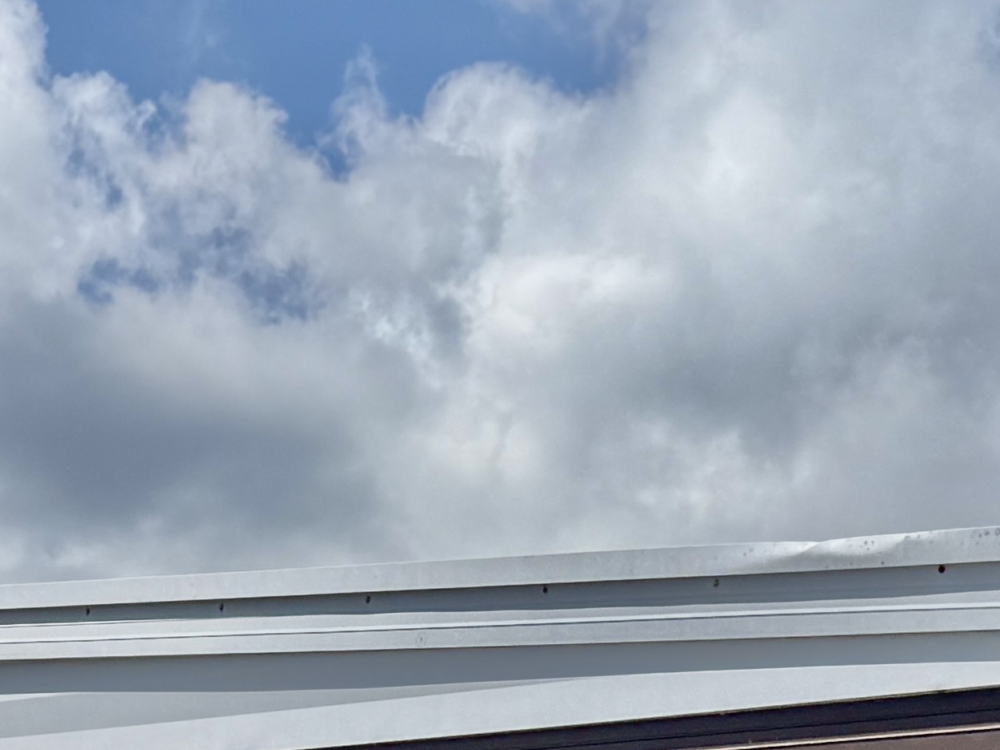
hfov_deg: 17.5
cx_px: 30
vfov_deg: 12.3
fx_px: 3178
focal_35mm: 110
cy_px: 1361
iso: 80
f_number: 1.78
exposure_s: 1/8130
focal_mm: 6.76
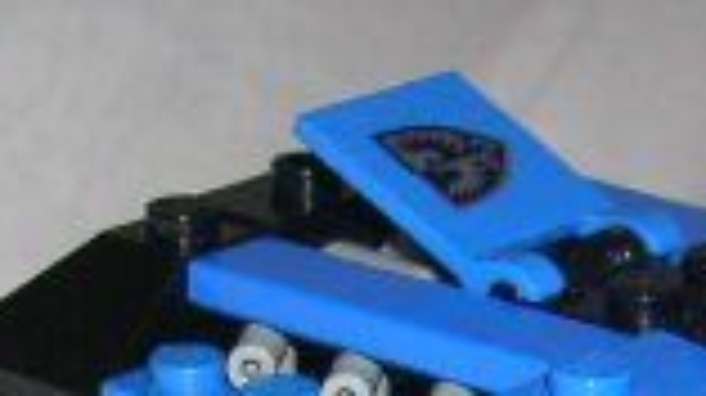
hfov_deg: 12.5
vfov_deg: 7.0
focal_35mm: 169
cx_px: 809
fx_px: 3161
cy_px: 648
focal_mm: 5.8
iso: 50
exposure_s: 1/60.1
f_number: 2.8
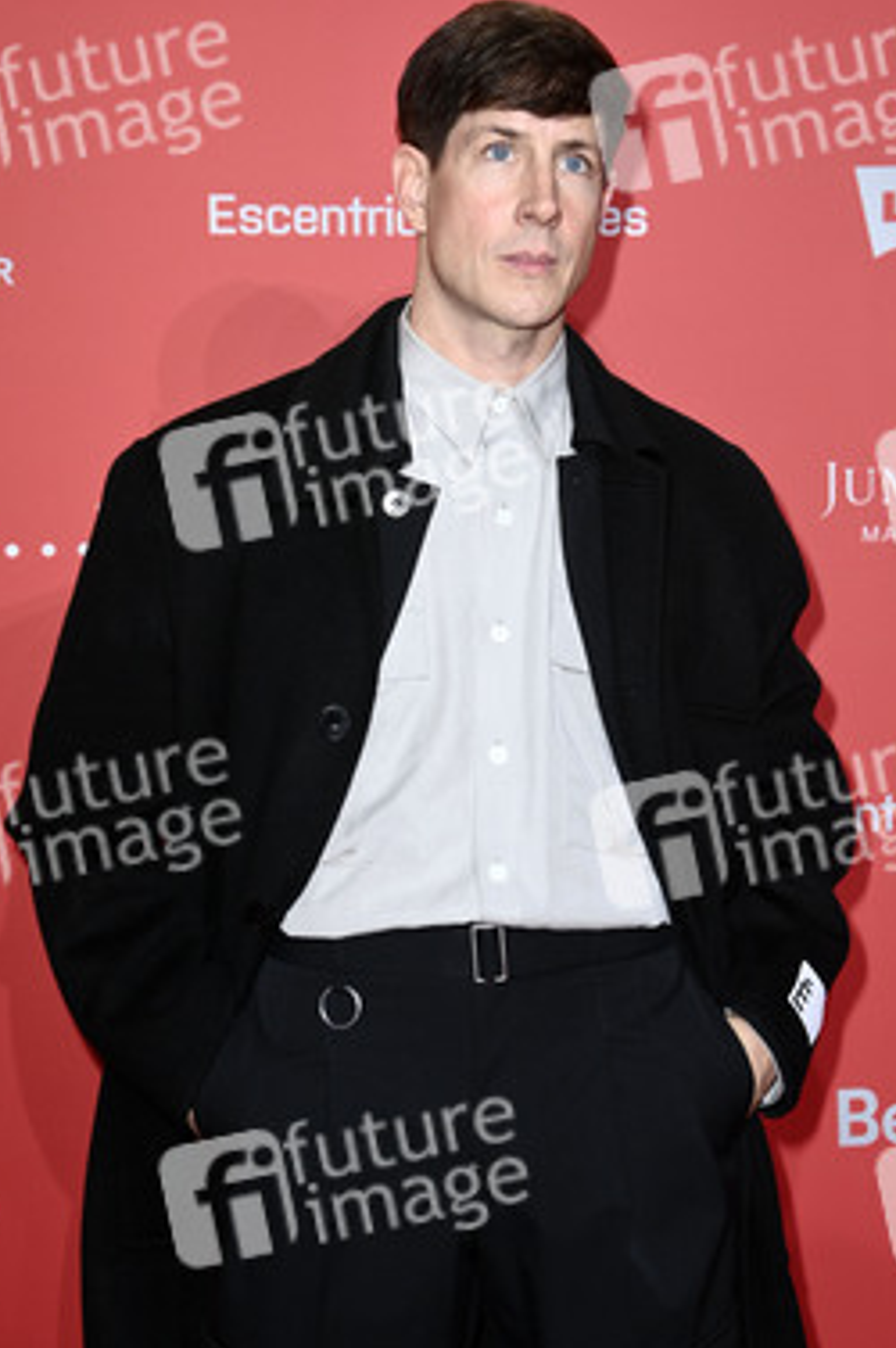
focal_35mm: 83
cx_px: 448
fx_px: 3104
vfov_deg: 24.5
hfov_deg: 16.4
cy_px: 645
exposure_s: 1/250
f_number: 5.6
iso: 800
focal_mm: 78
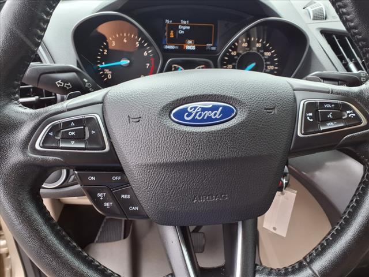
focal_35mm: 27
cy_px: 138
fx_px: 288
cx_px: 184
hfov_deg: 65.3
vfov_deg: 51.4
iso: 50
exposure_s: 1/120
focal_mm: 3.58
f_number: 1.9
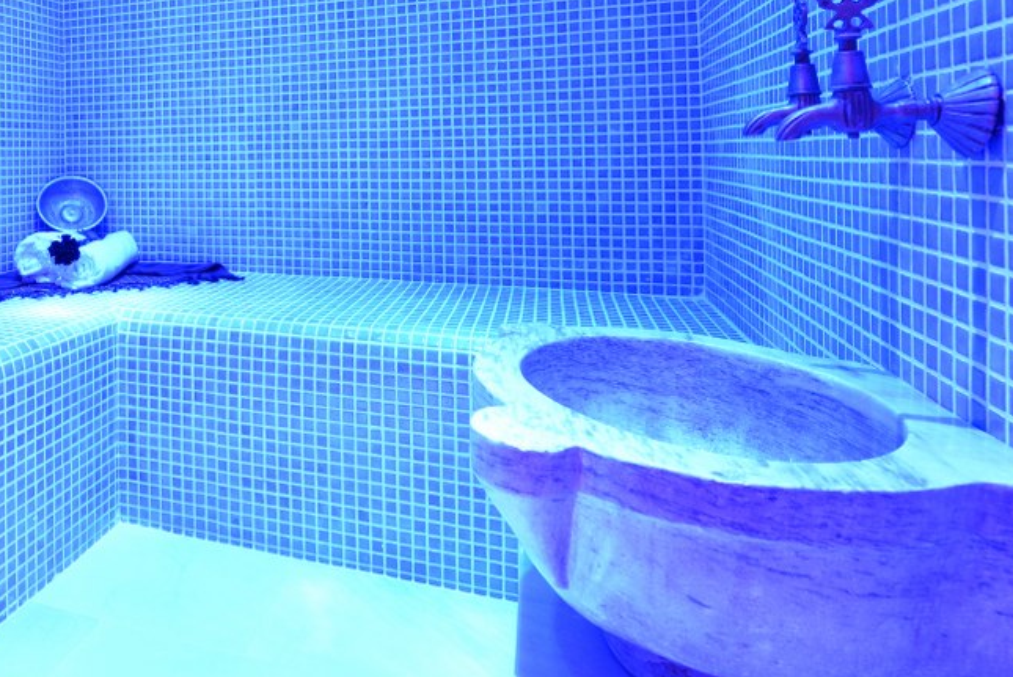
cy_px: 151
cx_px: 242
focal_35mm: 26
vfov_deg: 47.3
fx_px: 732
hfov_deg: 64.8
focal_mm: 14
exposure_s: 15
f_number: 11
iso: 200
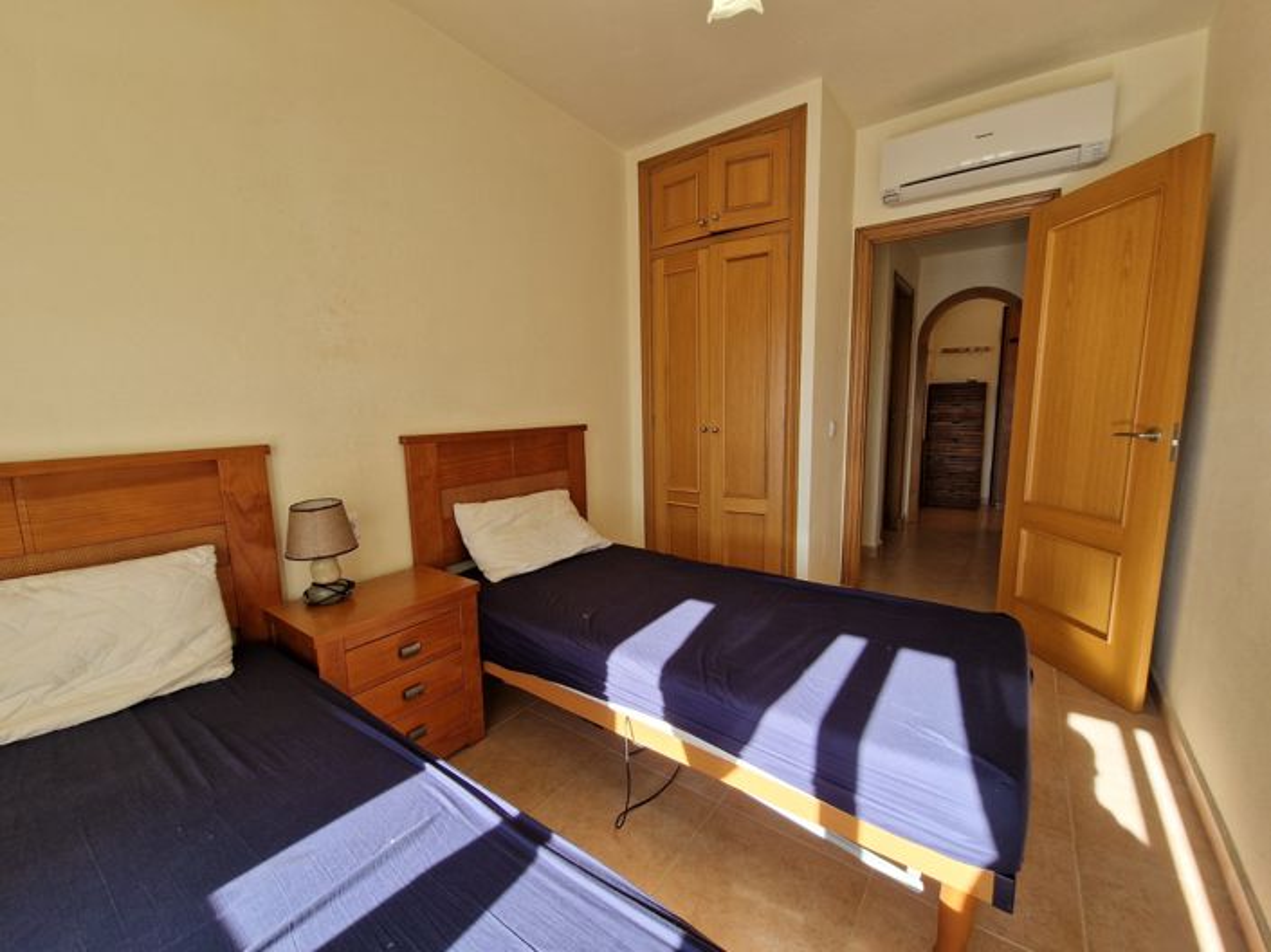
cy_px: 476
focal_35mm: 13
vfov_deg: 89.9
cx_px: 636
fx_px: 477
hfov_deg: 106.2
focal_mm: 2.2
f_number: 2.2
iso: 50
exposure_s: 1/164
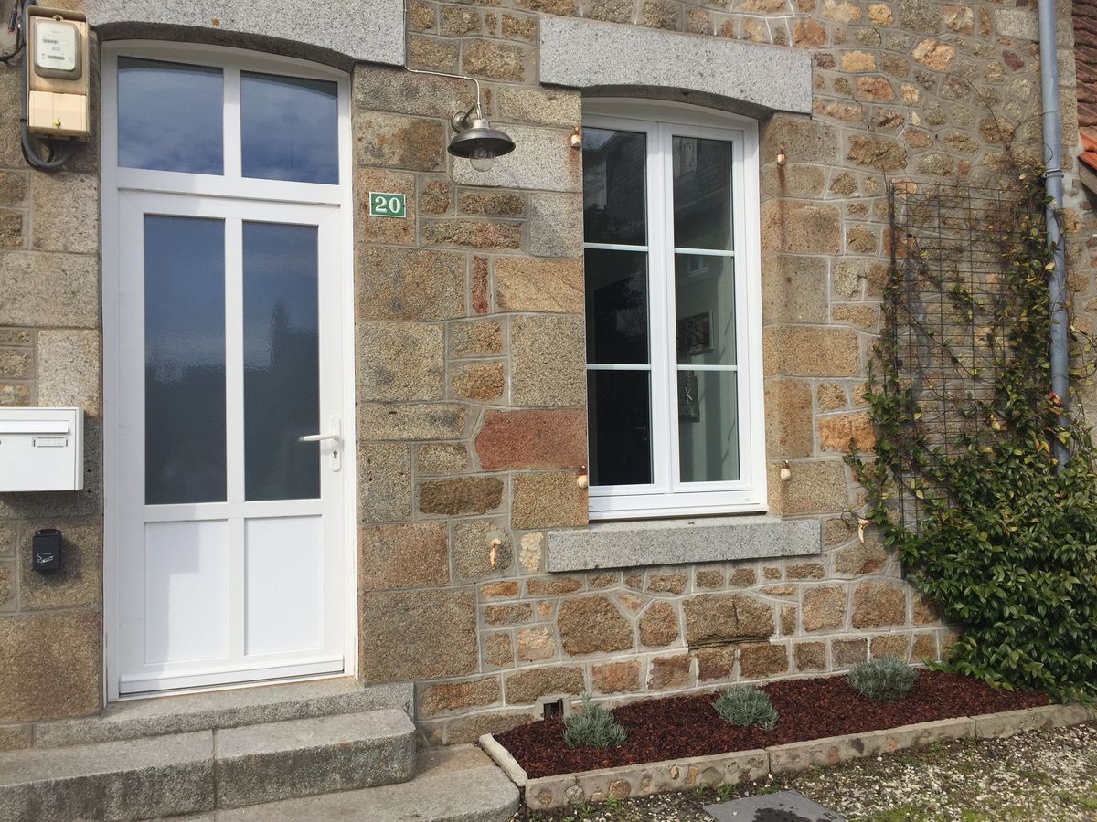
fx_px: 919
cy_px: 411
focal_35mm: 29
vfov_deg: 48.2
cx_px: 548
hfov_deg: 61.7
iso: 32
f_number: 2.2
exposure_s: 1/1647
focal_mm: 4.15
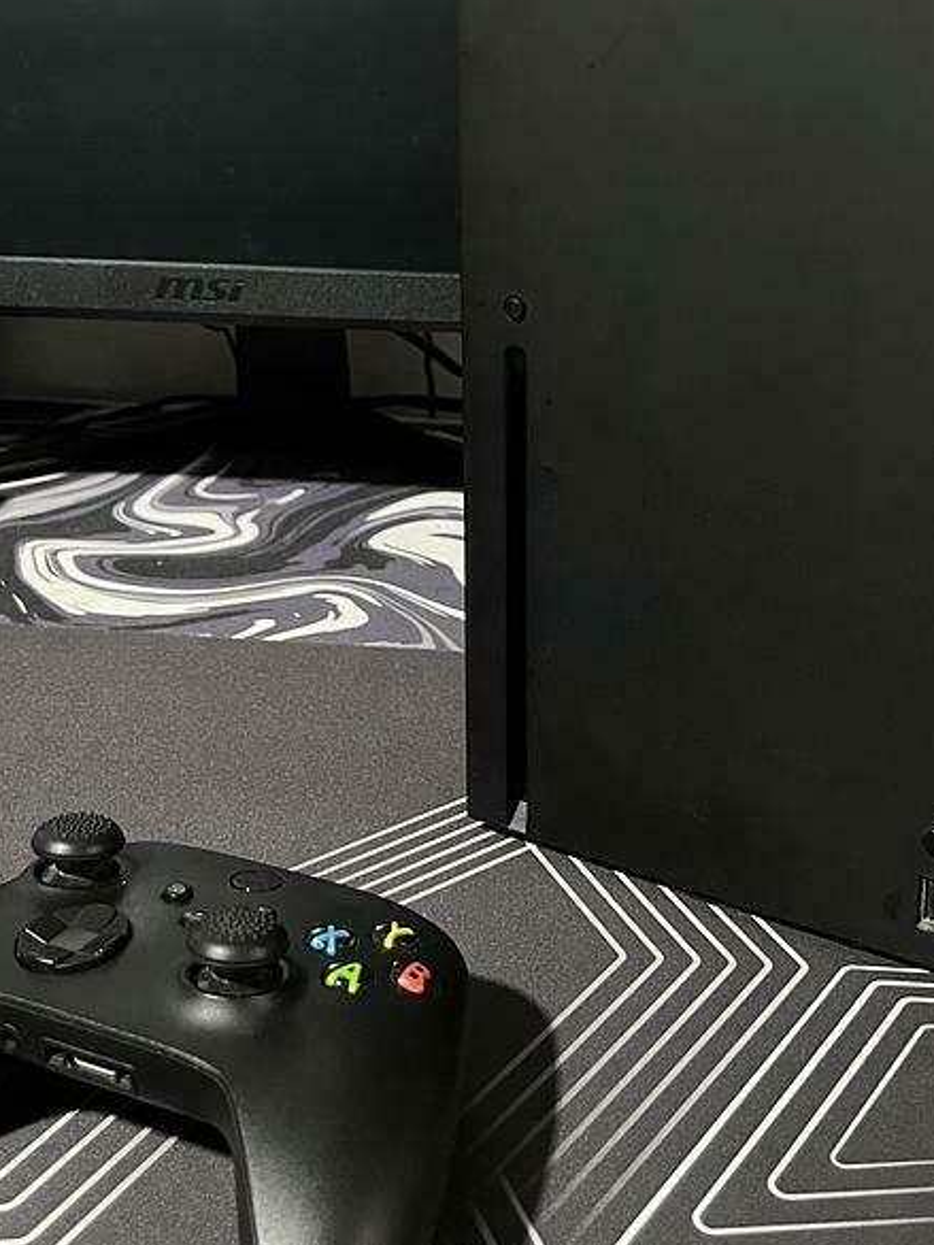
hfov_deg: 30.2
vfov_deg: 38.9
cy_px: 366
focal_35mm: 48
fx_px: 1726
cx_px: 568
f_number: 1.5
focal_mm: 5.7
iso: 640
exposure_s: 1/31
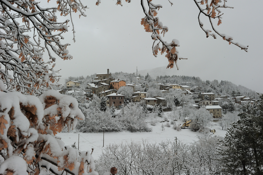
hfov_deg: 46.4
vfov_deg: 31.8
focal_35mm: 42
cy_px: 88
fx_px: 307
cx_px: 132
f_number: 16
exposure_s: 1/500
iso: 800
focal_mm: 42
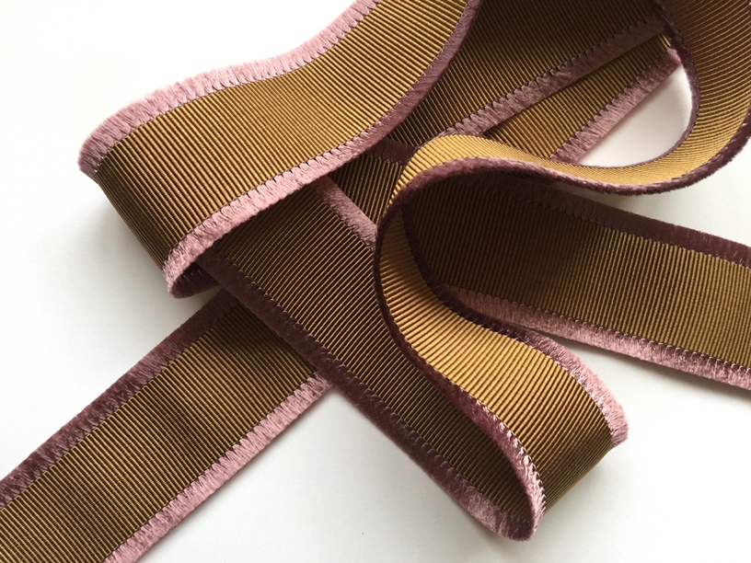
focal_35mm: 29
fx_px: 629
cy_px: 282
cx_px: 376
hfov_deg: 61.7
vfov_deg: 48.2
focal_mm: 4.15
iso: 80
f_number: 2.2
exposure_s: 1/17
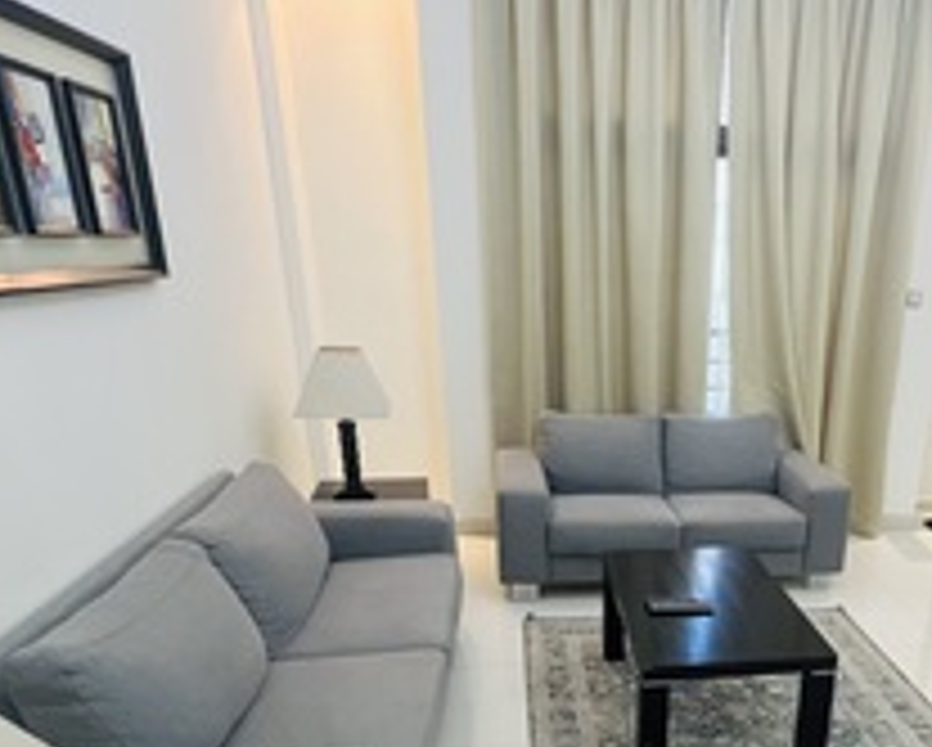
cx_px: 691
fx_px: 773
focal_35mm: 28
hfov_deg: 59.1
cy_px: 614
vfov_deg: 48.2
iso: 400
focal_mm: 1.57
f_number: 1.8
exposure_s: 1/50
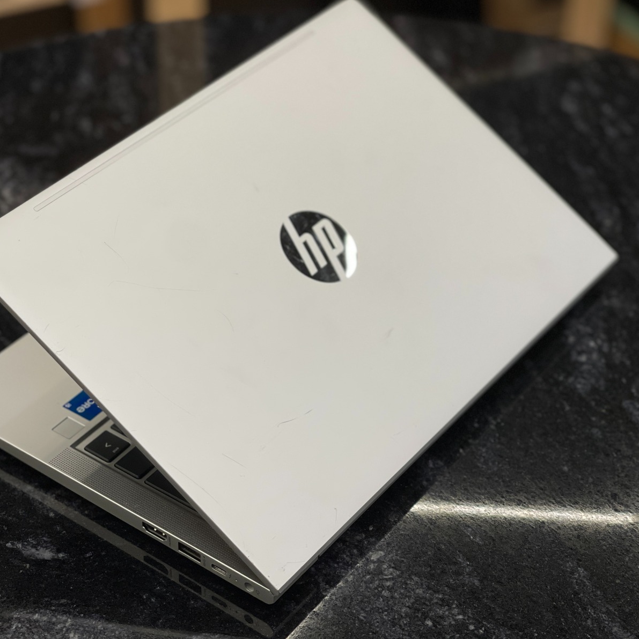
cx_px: 257
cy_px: 318
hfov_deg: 22.7
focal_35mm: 76
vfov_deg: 22.8
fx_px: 1587
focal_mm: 7.5
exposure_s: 1/121
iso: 80
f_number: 2.2
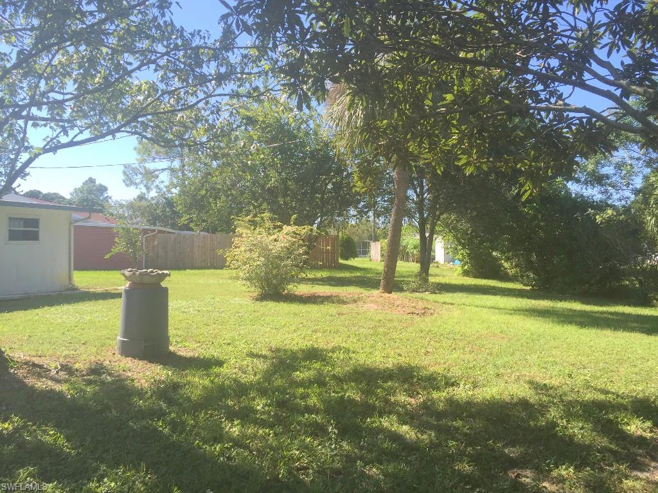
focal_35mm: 29
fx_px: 551
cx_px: 329
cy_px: 246
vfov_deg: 48.2
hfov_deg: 61.7
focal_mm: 4.15
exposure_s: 1/719
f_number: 2.2
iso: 32
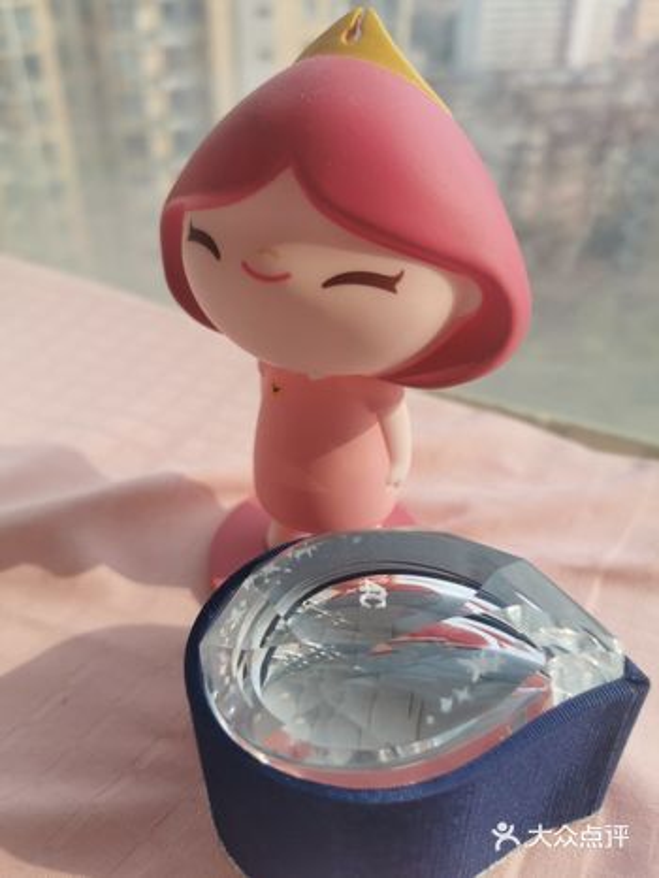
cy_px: 439
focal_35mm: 27
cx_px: 330
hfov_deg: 51.4
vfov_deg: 65.3
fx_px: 685
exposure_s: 1/1667
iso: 50
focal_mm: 5.56
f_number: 1.6
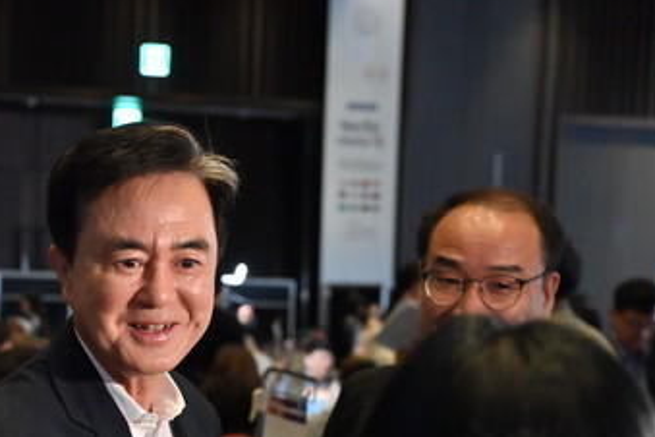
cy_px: 356
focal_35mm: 99
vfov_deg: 13.7
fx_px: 1801
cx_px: 135
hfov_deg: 20.4
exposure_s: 1/200
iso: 4000
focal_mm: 56
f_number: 5
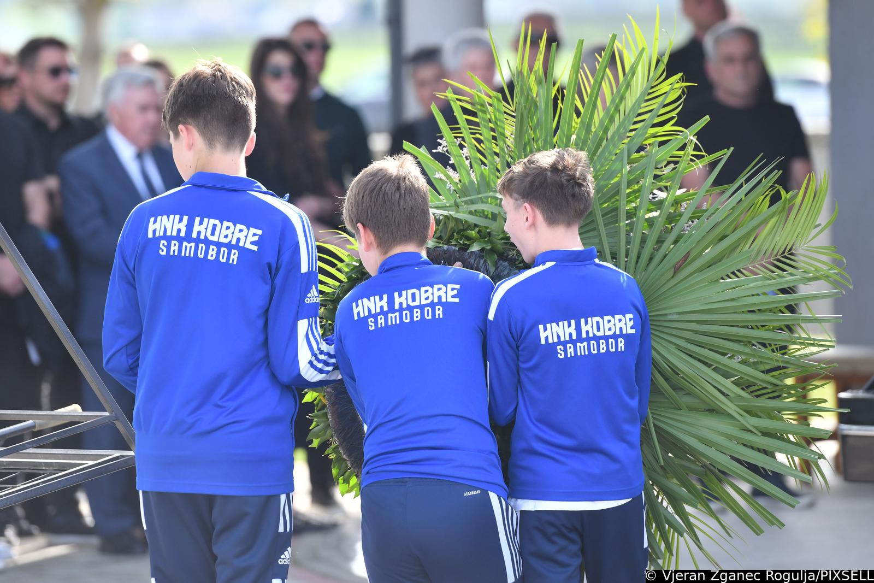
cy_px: 292
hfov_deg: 10.3
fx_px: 4856
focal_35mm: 200
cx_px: 437
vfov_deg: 6.9
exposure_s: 1/1000
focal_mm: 200
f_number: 5
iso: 400
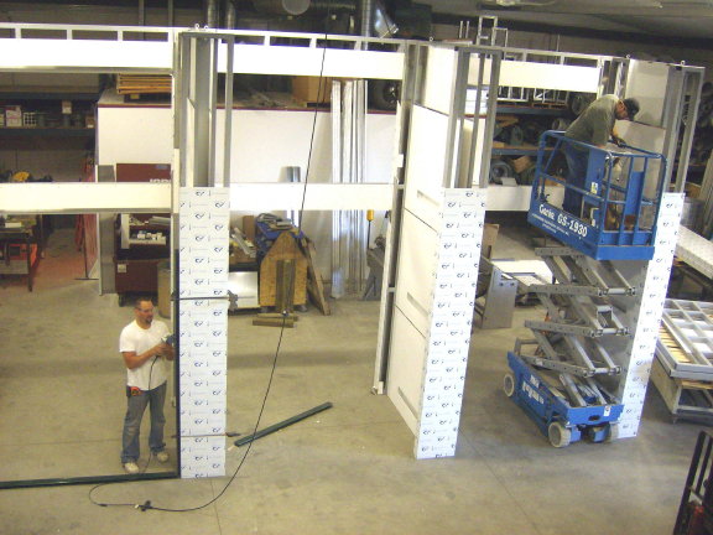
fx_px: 742
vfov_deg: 39.7
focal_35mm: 36
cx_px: 356
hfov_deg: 51.4
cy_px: 268
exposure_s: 1/60
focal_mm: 6
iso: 200
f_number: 2.8
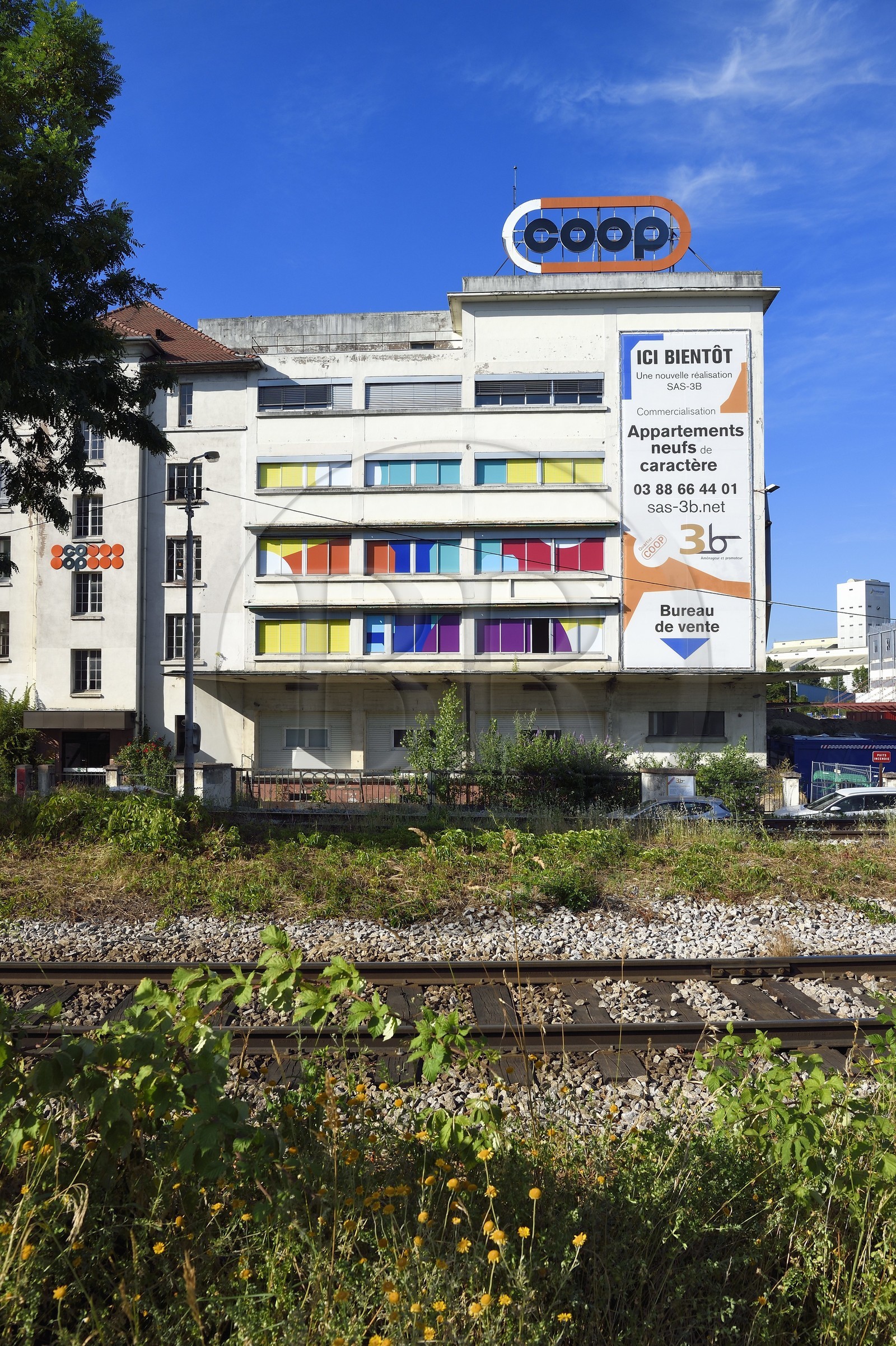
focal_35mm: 27
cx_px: 448
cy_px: 673
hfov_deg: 47.9
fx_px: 1009
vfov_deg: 67.4
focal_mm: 27
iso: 200
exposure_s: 1/320
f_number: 11
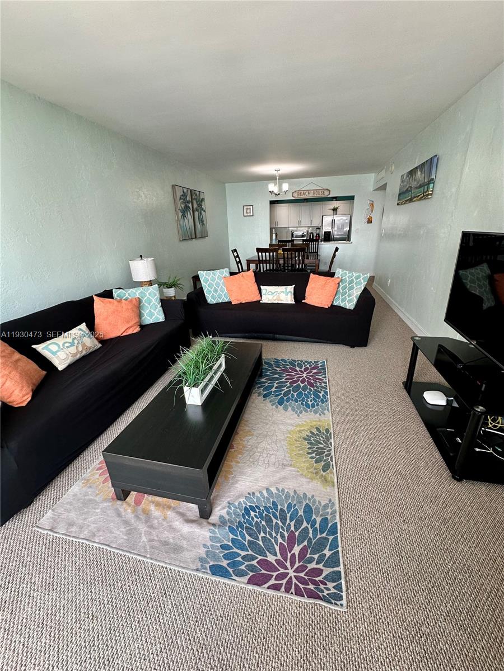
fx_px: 272
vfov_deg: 102.1
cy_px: 336
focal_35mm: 14
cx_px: 252
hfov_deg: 85.7
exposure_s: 1/120
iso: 125
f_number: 2.2
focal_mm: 2.22
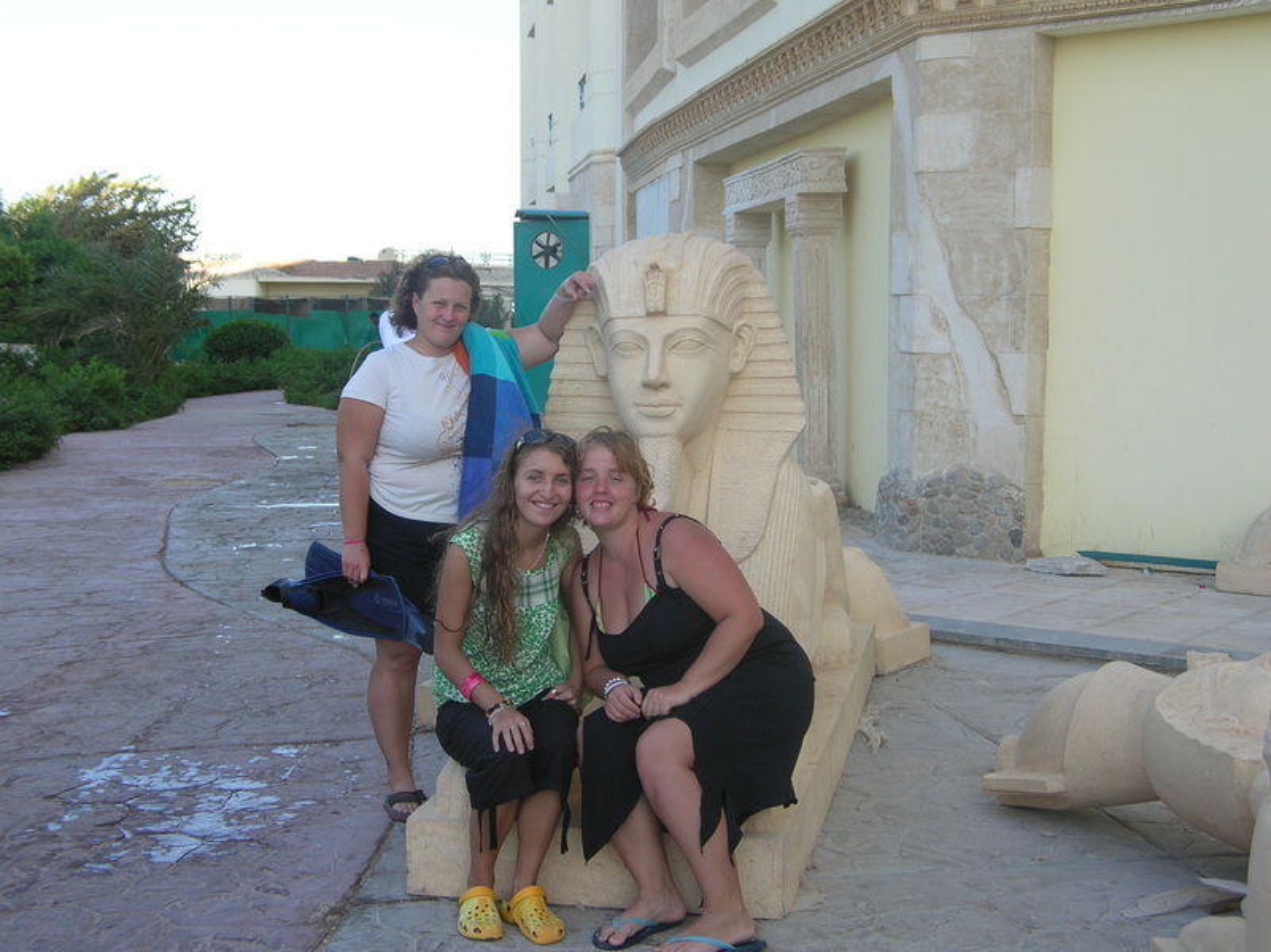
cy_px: 476
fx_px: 1908
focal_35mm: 52
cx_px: 636
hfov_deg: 36.8
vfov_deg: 28.0
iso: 50
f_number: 3
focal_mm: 8.7
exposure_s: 1/255
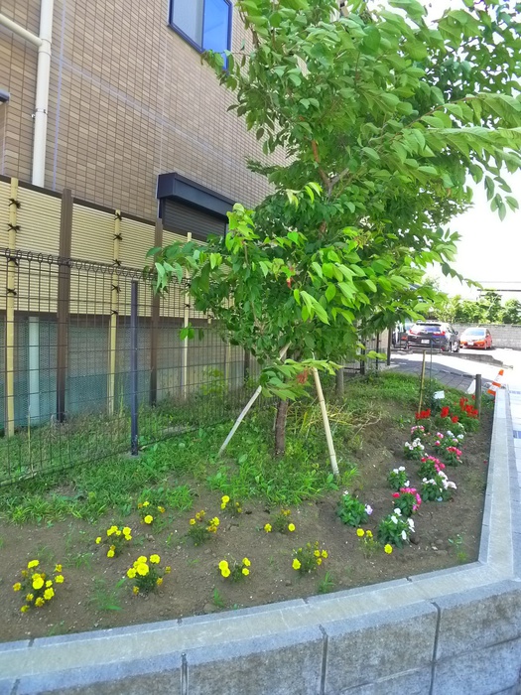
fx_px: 482
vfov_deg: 71.6
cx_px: 260
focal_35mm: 24
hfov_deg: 56.8
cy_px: 348
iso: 400
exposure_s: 1/160
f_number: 2.8
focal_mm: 5.1
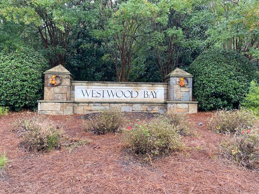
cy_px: 97
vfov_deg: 53.1
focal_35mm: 26
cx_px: 130
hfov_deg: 67.3
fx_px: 195
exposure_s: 1/121
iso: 40
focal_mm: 4.25
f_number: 1.8
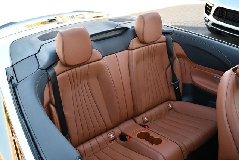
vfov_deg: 36.9
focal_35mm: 36
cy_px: 80
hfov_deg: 53.1
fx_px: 239
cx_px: 120
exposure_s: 1/250
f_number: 4
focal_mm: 18
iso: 400
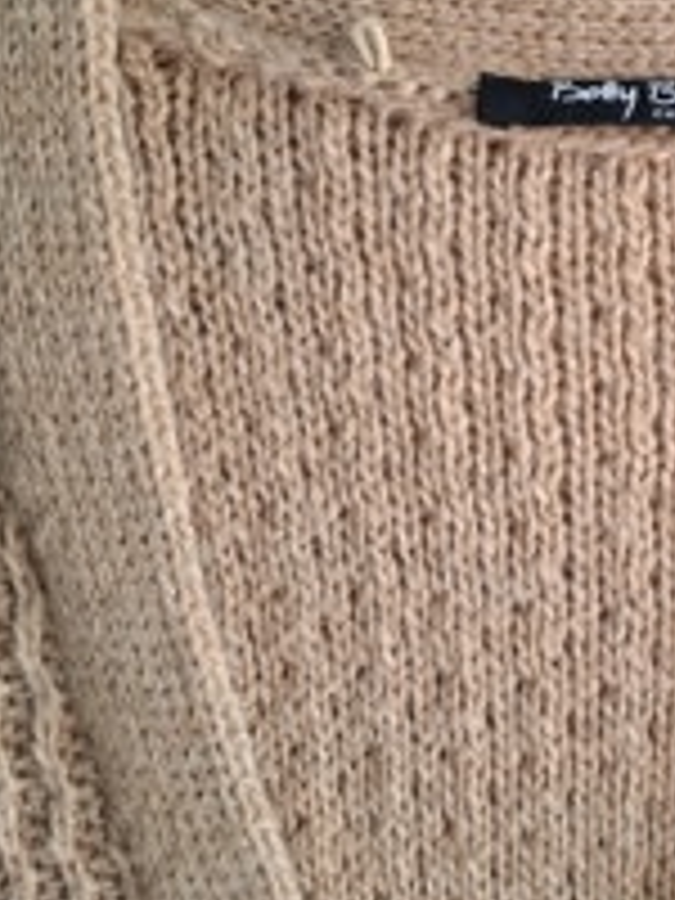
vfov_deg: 40.9
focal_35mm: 46
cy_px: 338
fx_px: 1196
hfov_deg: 30.0
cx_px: 626
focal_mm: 5.54
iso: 250
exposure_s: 1/50
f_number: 1.8
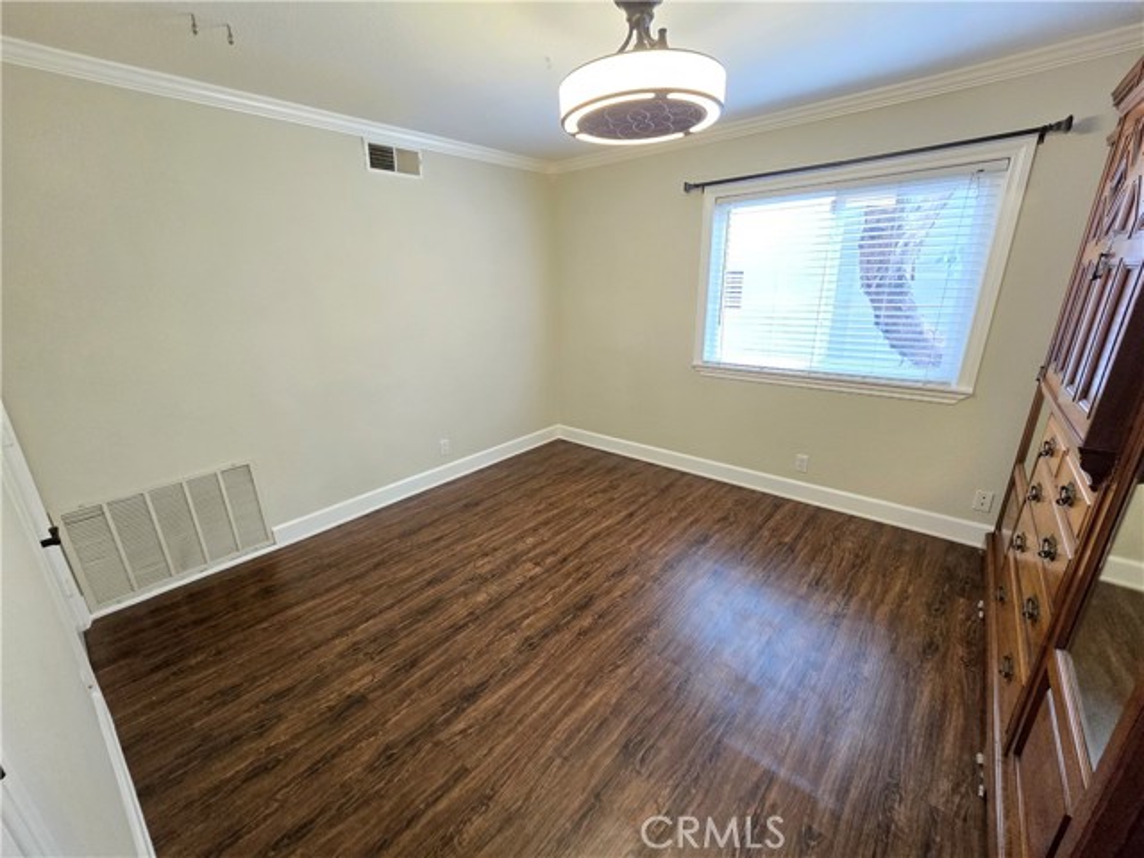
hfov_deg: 106.2
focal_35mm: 13
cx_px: 572
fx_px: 430
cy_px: 429
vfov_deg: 89.9
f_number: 2.2
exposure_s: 1/60
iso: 1000
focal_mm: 2.2
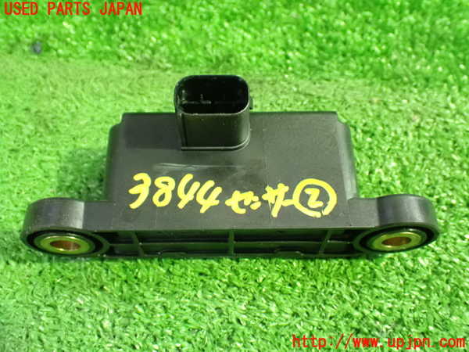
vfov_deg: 37.7
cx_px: 234
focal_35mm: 38
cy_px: 176
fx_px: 515
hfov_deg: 49.0
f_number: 2.7
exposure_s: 1/30
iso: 1600
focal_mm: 6.83
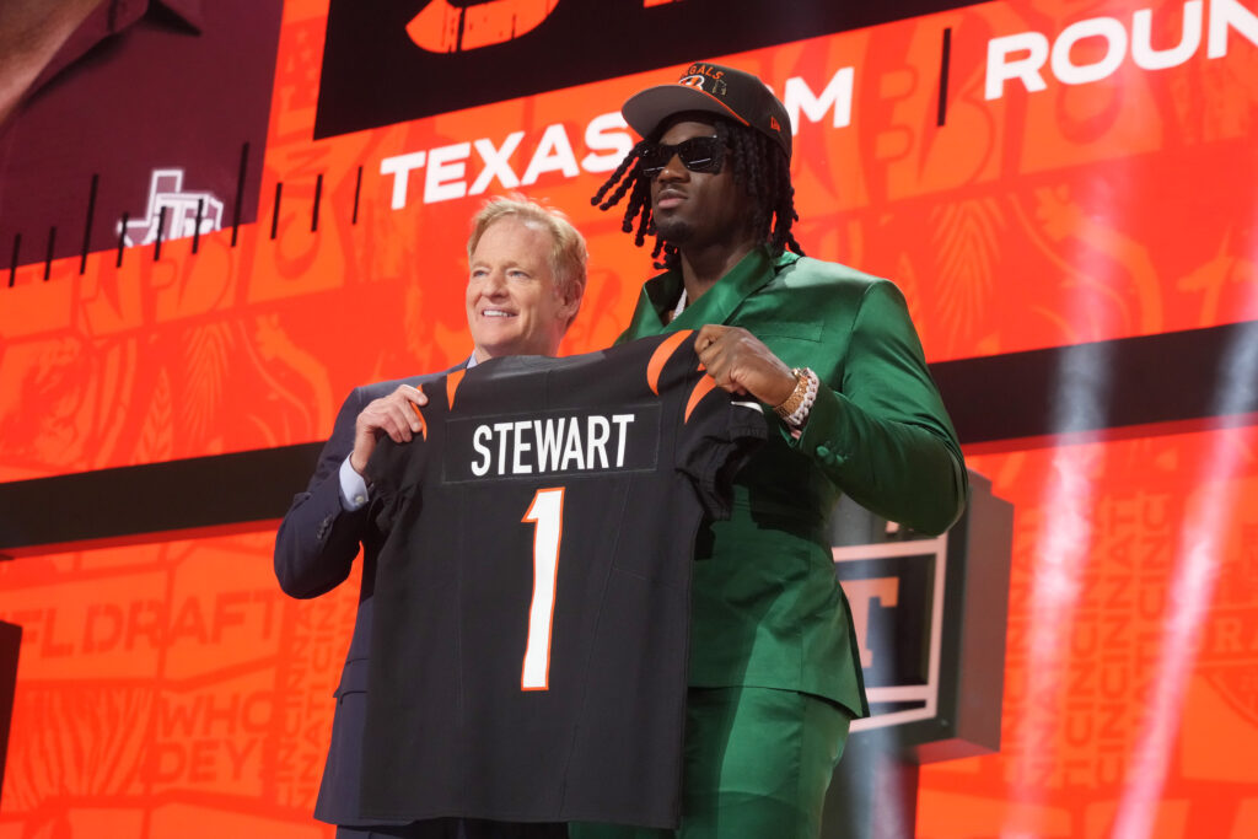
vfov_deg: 15.7
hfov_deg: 23.4
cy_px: 420
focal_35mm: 87
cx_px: 629
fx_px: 3040
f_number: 6.3
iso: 5000
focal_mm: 87
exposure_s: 1/320
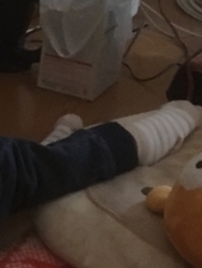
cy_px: 71
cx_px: -224
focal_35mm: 132
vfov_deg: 14.9
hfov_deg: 10.2
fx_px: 1026
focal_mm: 4.15
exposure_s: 1/15
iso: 500
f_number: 2.2
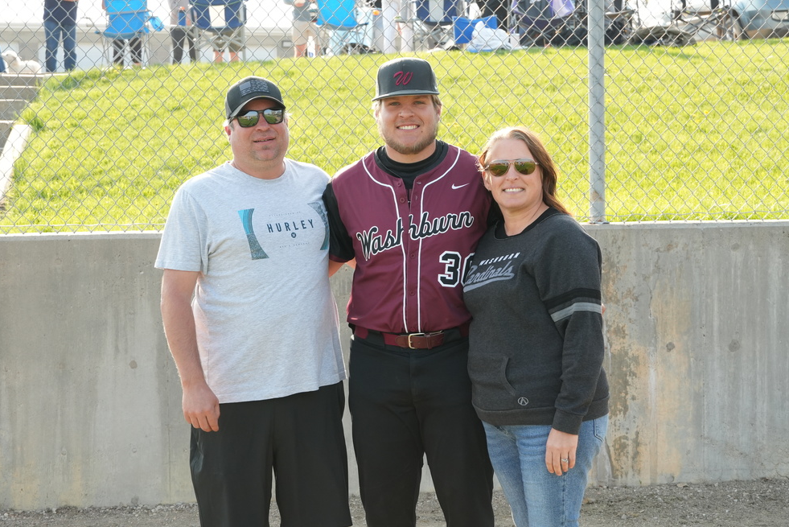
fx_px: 1579
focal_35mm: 72
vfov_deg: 18.9
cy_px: 255
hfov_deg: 28.1
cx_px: 408
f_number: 6.3
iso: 640
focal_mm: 46
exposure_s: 1/400
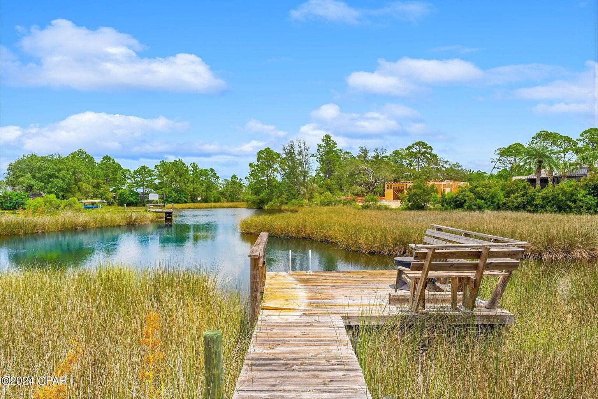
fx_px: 399
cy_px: 200
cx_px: 299
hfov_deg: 73.7
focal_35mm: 24
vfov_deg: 53.1
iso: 250
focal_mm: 24
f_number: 9
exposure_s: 1/250
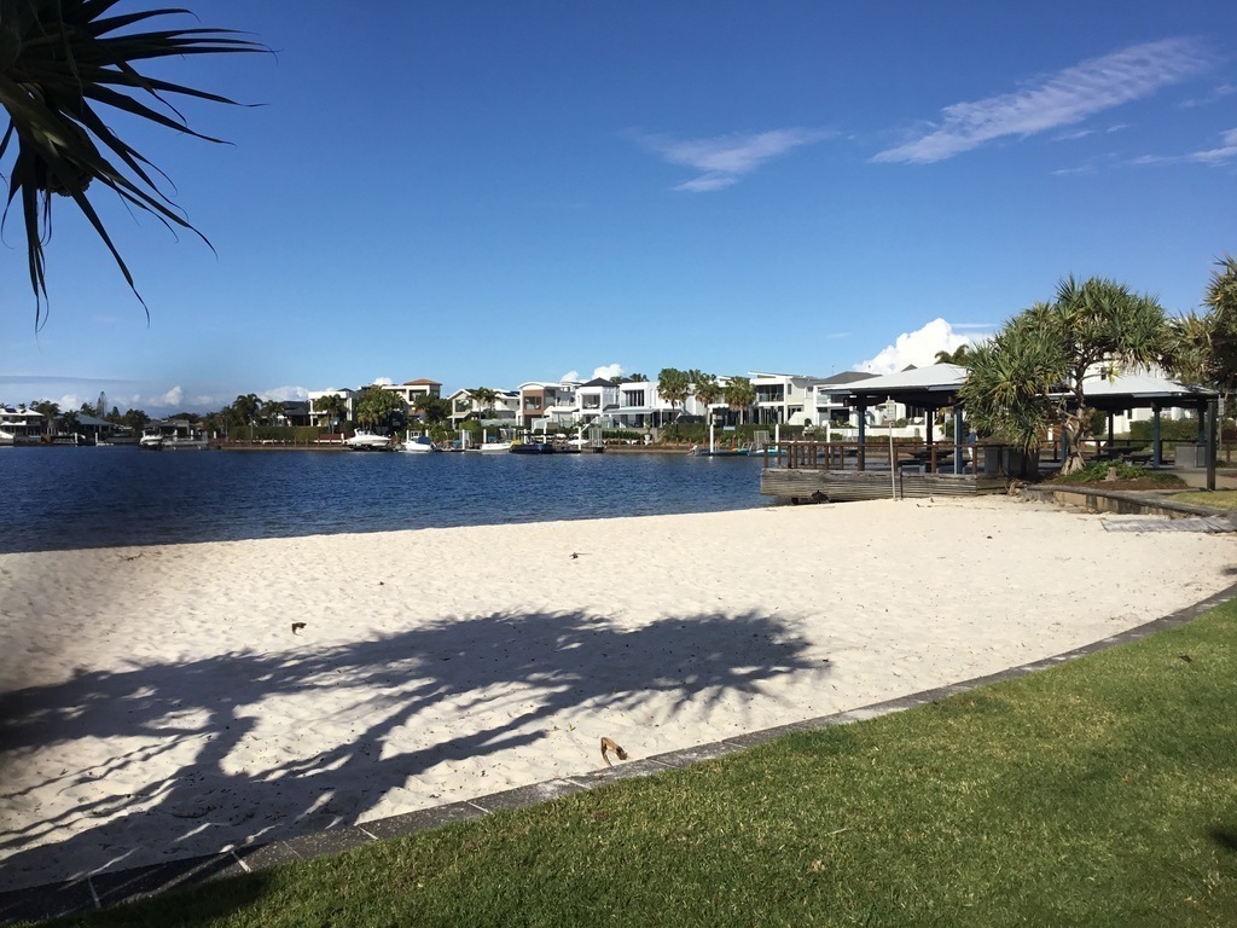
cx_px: 618
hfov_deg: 58.4
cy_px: 464
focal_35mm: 31
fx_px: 1108
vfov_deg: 45.4
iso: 25
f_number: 2.4
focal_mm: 3.3
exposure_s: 1/2469
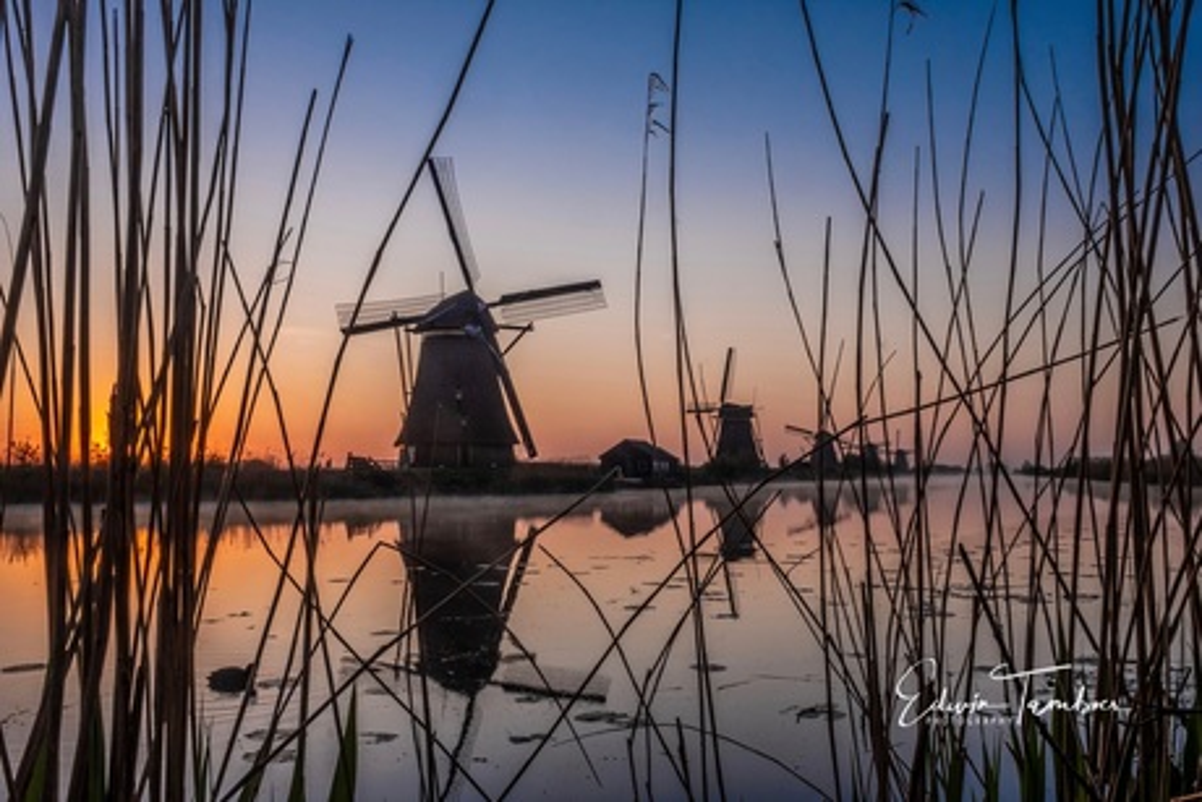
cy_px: 401
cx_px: 601
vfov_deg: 38.9
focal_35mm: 34
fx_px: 1136
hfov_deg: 55.8
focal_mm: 22.7
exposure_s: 1/25
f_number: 22
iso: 200
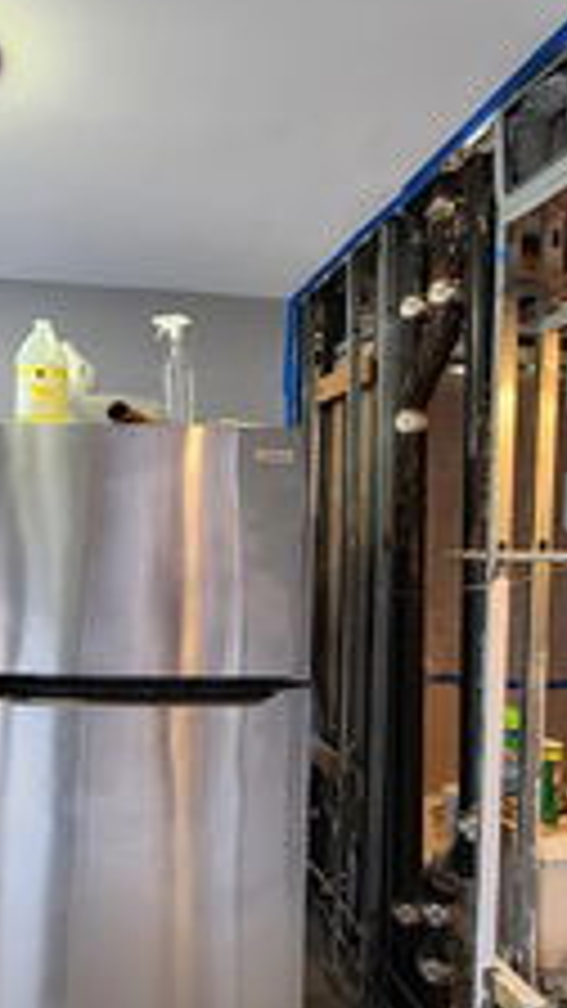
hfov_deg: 42.4
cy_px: 544
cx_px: 200
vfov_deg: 69.7
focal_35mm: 27
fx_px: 722
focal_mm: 2.2
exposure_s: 1/60
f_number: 2.2
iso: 250
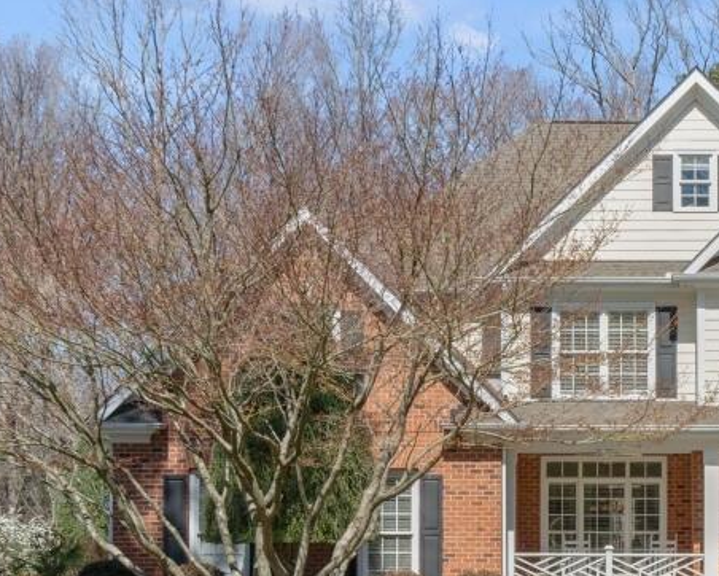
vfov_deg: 19.5
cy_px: 521
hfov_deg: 24.0
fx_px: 1639
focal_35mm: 77
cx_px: 654
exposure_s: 1/640
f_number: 10
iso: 400
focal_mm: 29
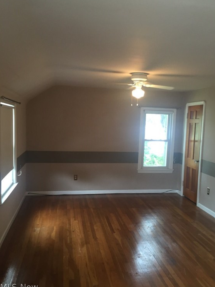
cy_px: 145
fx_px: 248
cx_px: 109
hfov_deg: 46.8
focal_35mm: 30
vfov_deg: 59.9
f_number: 2.2
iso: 80
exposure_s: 1/30
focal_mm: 4.15
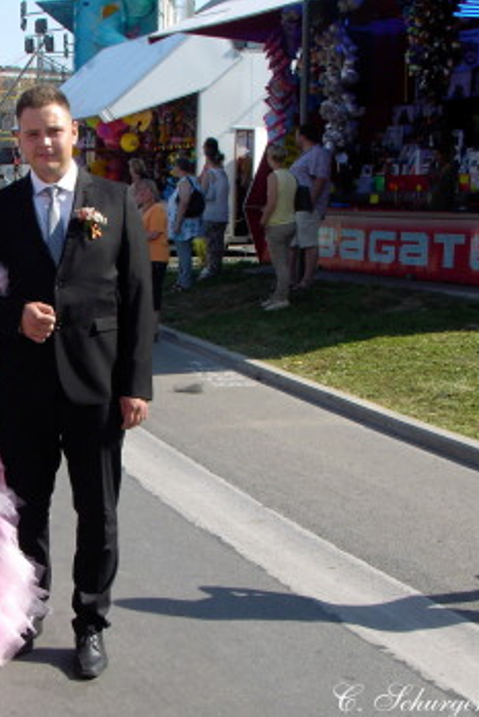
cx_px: 21
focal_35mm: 70
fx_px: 1396
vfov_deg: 28.8
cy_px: 368
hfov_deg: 19.0
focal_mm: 7.5
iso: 70
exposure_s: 1/210
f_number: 5
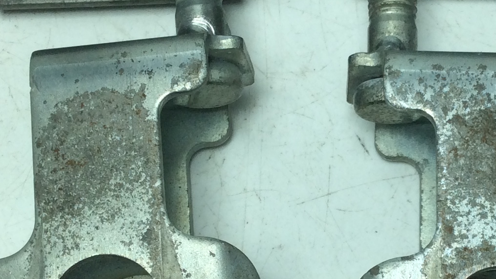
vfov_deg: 13.6
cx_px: 320
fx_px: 1170
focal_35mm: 89
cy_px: 173
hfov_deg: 23.8
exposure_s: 1/484
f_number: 2.4
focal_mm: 3.3
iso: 32
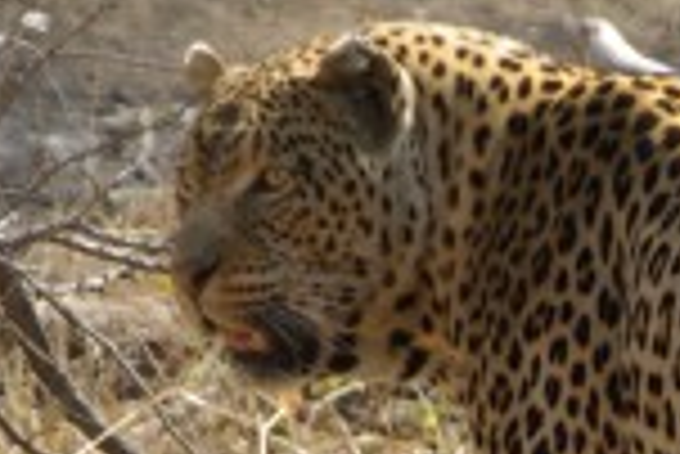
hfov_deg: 3.1
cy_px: 521
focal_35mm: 664
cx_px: 694
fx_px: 12554
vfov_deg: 2.1
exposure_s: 1/320
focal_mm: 158
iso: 400
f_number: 8
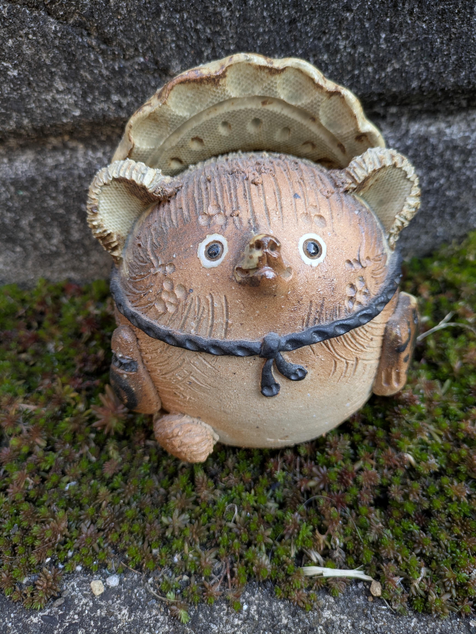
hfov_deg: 54.9
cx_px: 238
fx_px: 458
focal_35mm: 25
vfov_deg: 69.4
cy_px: 317
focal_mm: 5.43
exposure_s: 1/120
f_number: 1.89
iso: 42
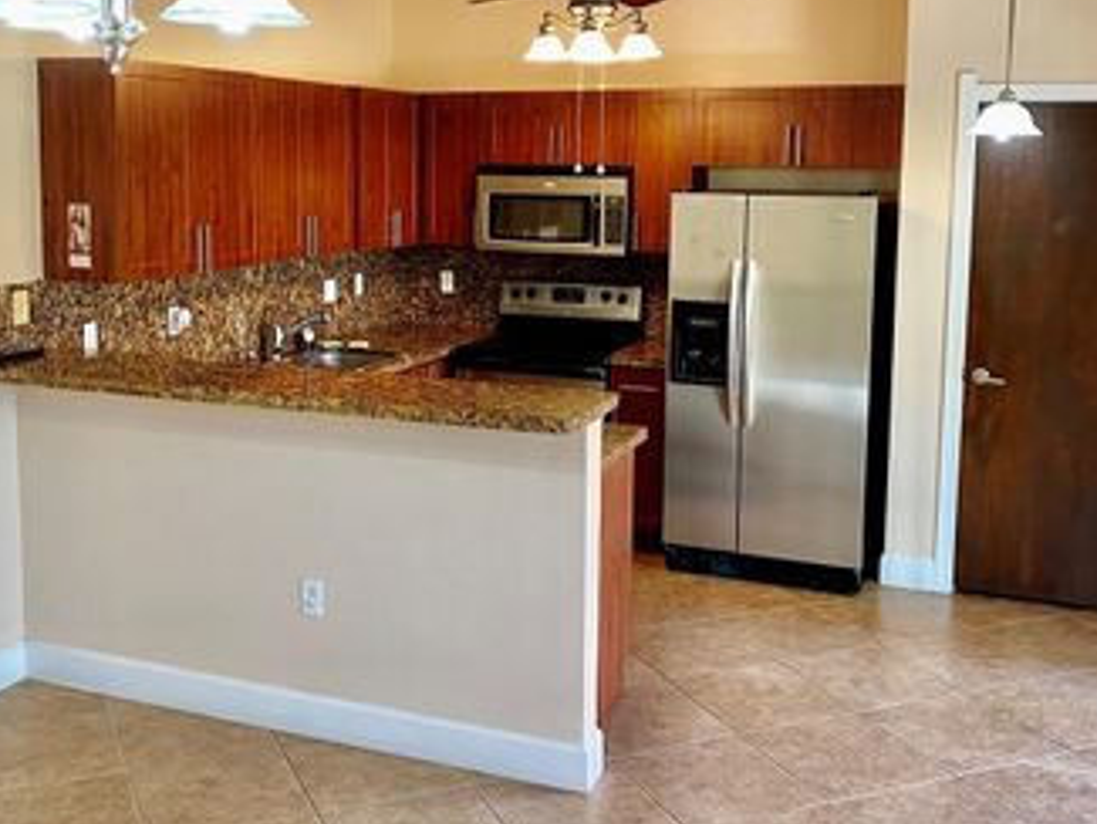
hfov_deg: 46.7
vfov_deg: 35.8
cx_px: 483
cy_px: 309
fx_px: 1268
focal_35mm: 40
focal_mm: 4.25
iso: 160
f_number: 1.8
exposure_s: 1/60
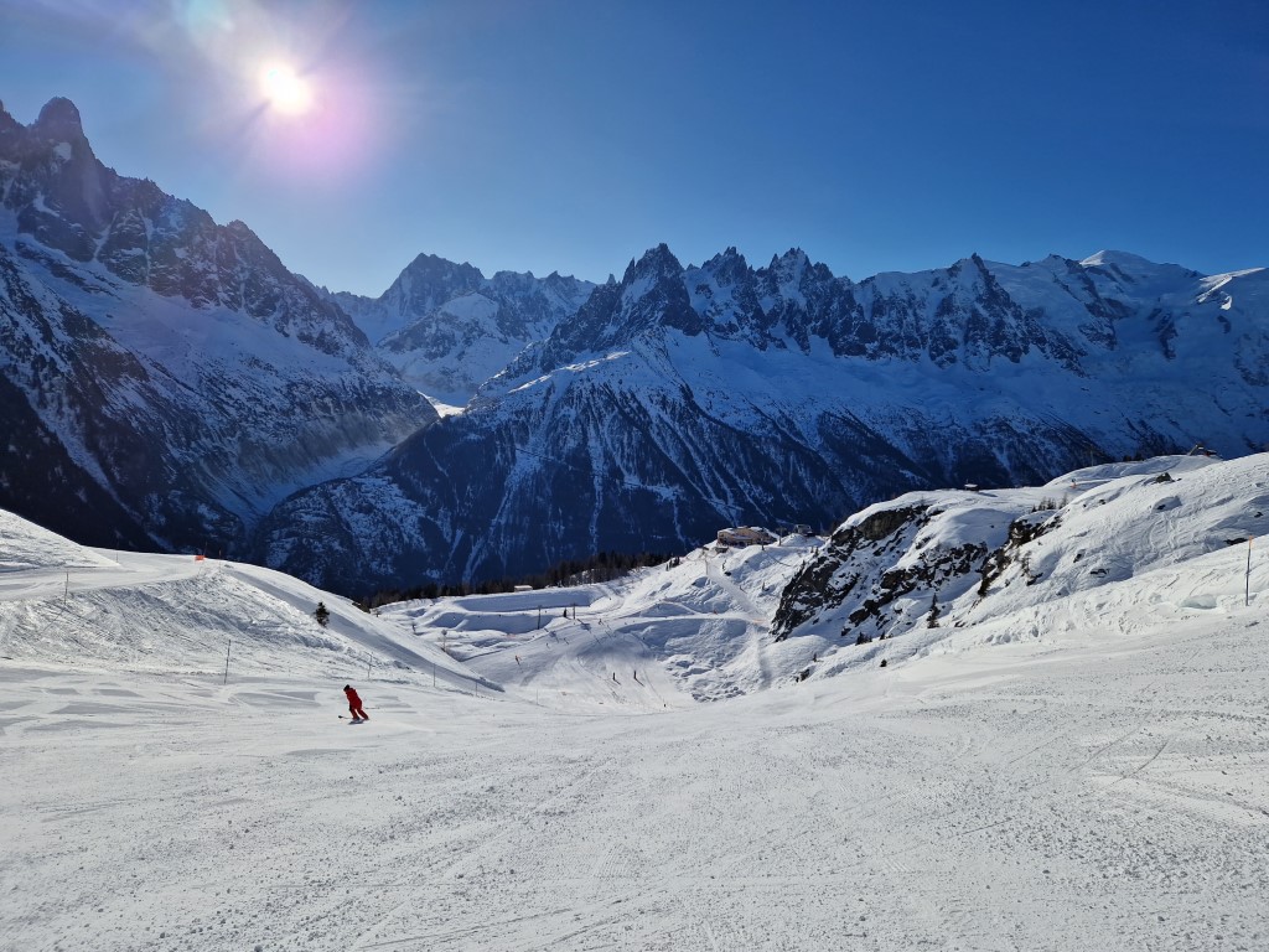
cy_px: 476
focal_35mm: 23
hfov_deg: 73.9
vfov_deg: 58.9
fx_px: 843
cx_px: 634
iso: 50
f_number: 1.8
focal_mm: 5.4
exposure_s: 1/4160
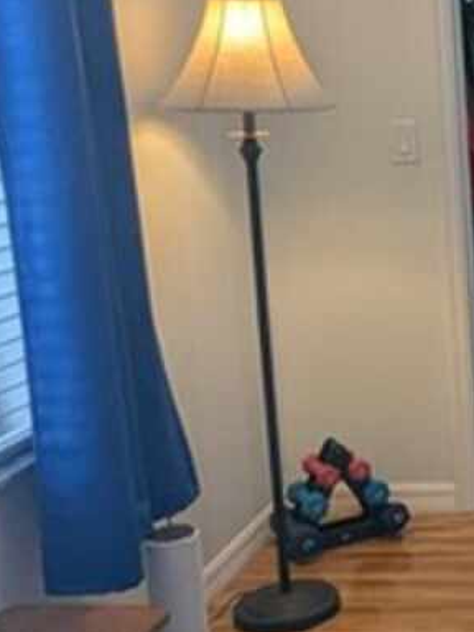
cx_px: 691
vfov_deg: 27.3
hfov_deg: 18.6
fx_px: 1296
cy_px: 255
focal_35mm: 71
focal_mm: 2.35
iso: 84
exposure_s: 1/120
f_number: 2.2
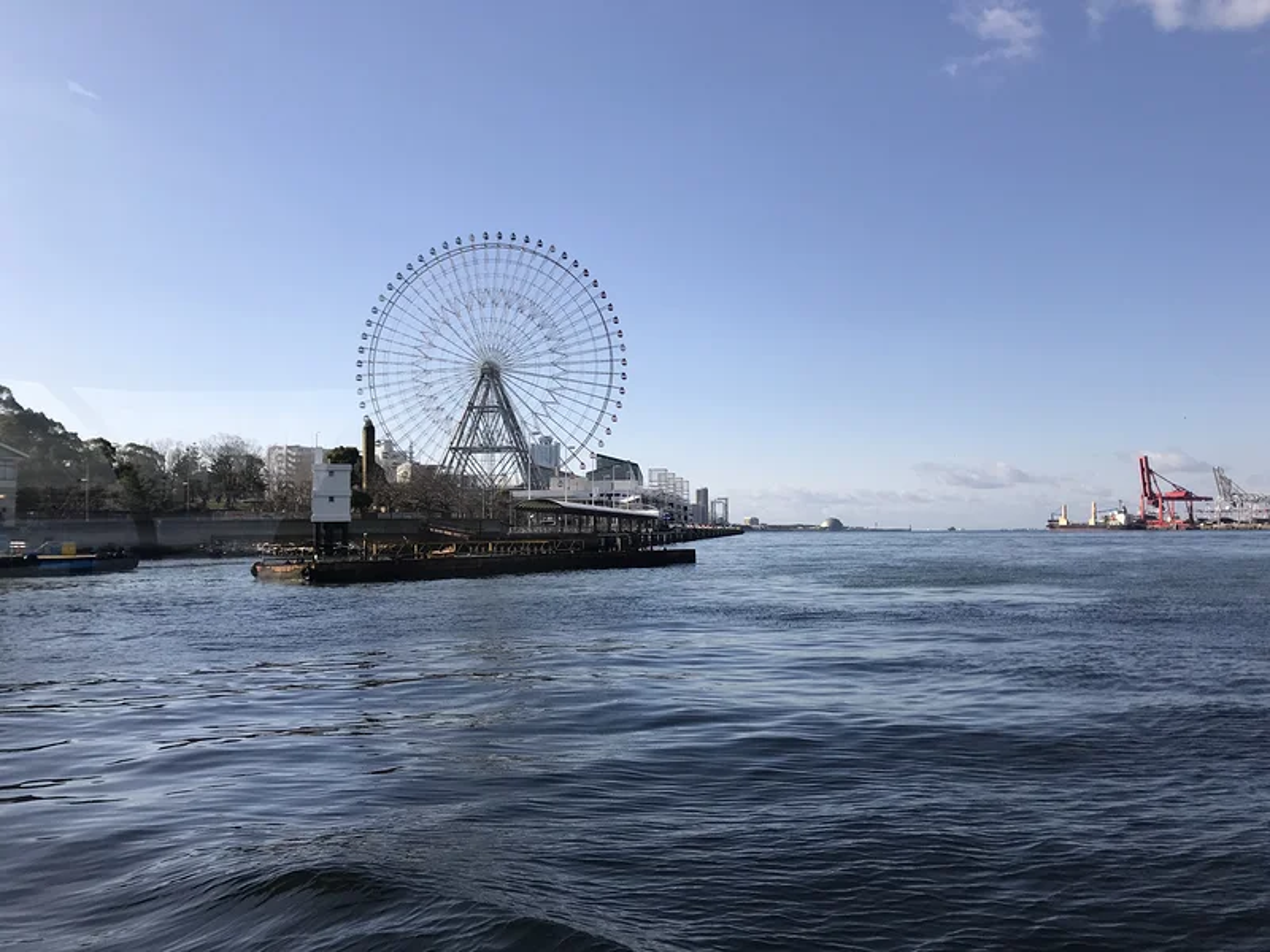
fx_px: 1027
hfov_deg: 63.4
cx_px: 635
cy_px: 476
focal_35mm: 28
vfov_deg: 49.7
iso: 20
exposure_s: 1/1773
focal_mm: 3.99
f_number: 1.8
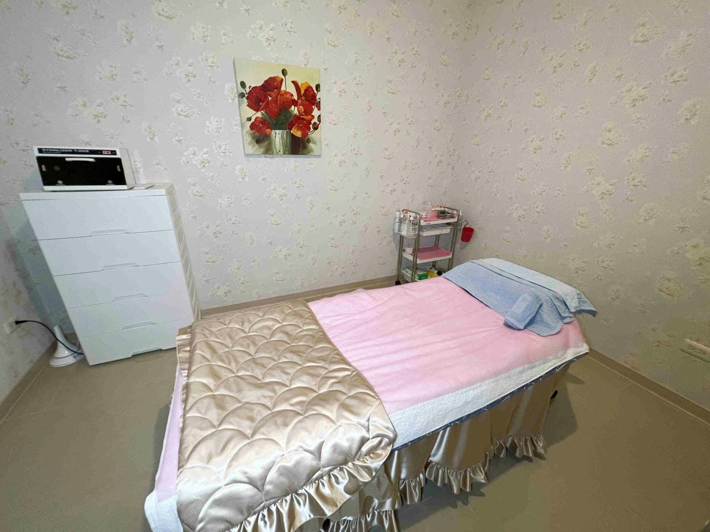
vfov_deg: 89.9
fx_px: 267
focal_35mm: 13
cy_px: 266
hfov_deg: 106.2
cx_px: 355
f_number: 1.8
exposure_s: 1/60
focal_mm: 1.57
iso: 250
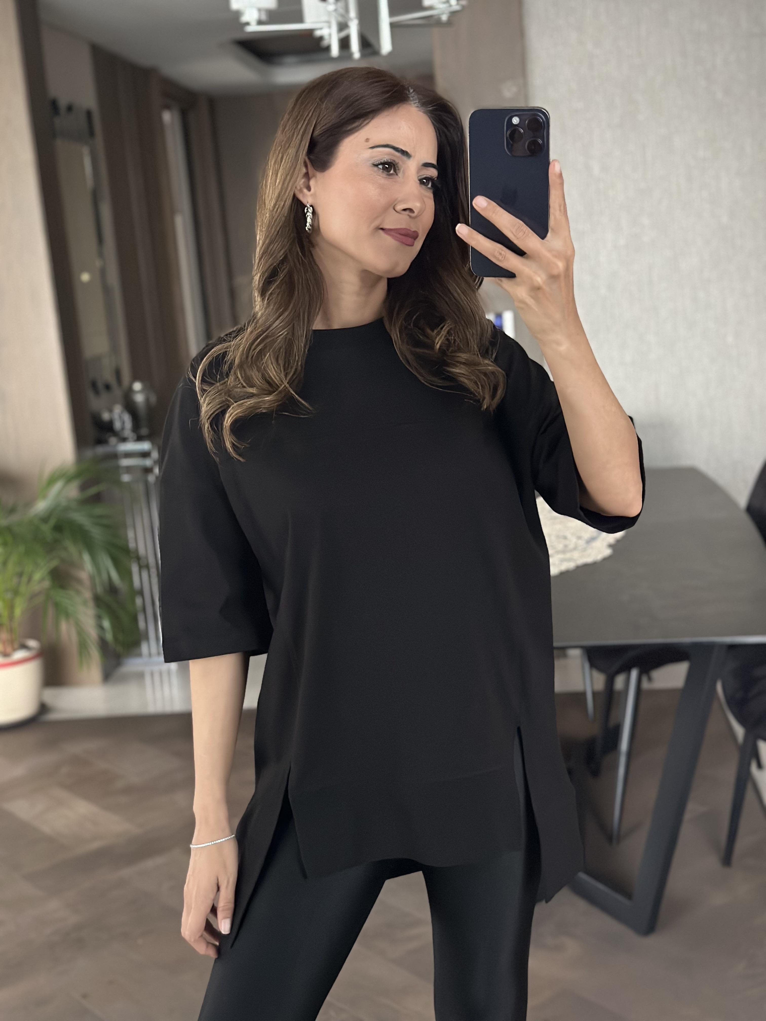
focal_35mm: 48
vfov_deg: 39.7
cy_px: 510
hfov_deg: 30.3
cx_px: 383
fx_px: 1416
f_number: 1.78
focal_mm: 6.86
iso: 800
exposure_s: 1/40
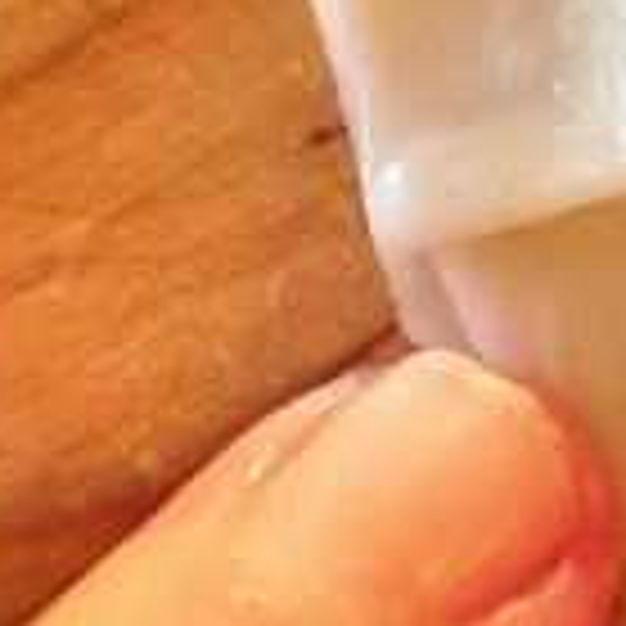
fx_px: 2455
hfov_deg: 12.2
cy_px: -144
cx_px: 1405
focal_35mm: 120
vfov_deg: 14.1
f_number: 2.2
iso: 64
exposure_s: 1/15
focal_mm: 4.15
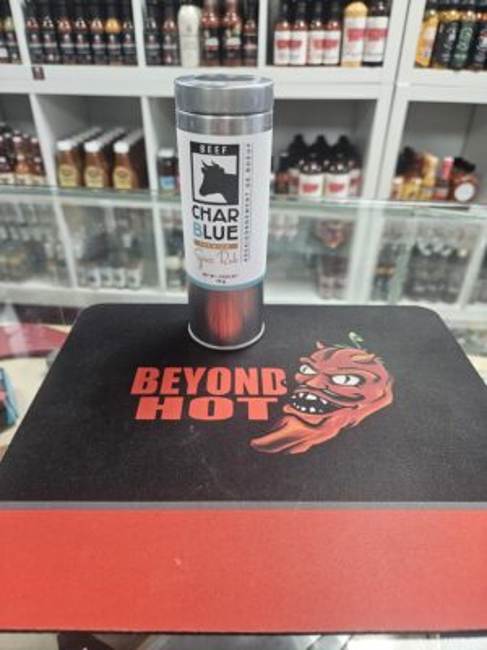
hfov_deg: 58.9
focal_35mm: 23
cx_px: 244
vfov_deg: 73.9
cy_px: 325
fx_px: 431
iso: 320
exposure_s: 1/120
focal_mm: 5.4
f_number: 1.8
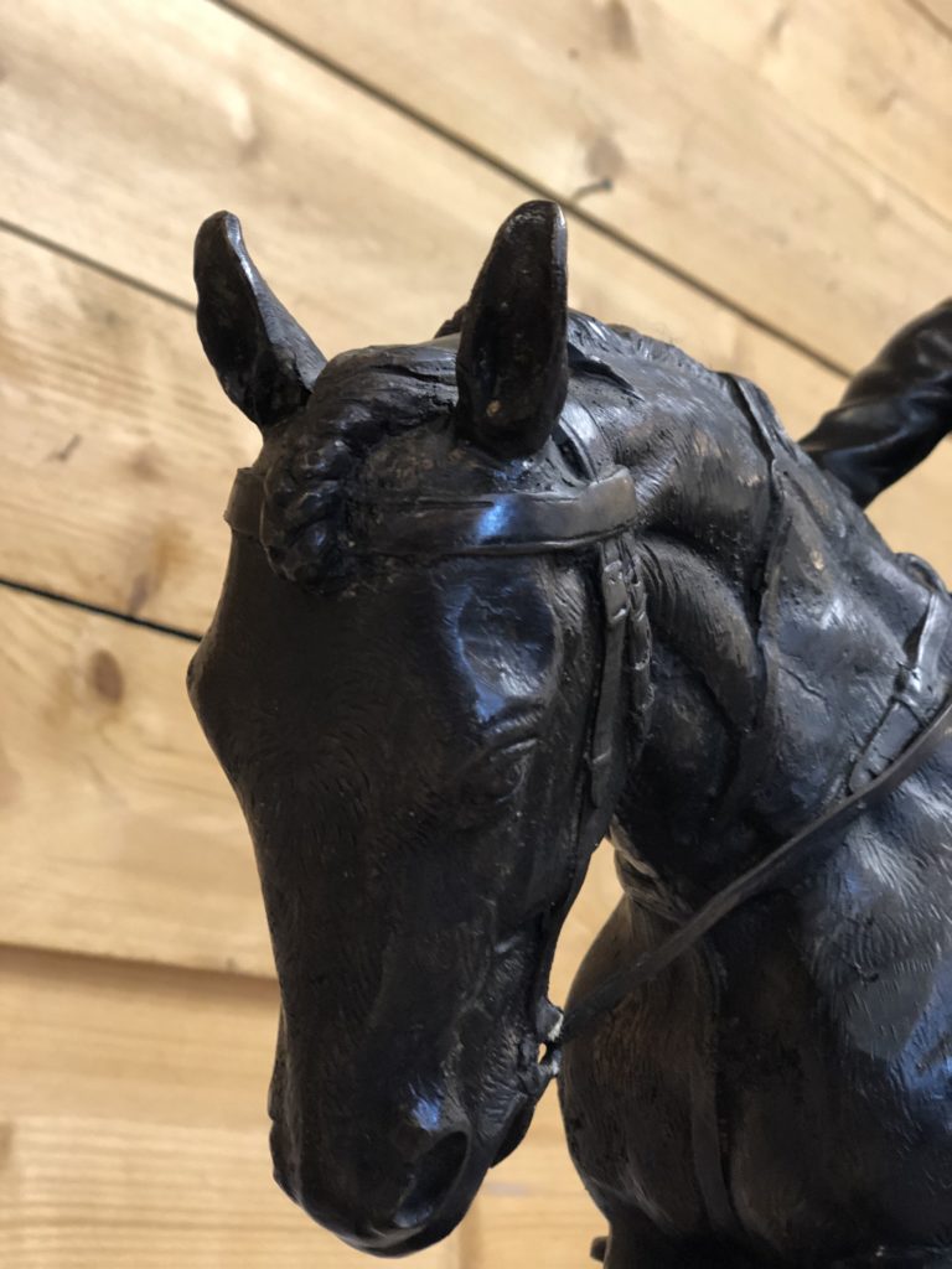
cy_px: 634
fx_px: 1907
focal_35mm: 52
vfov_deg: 36.8
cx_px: 476
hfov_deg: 28.0
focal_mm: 6
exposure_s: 1/20
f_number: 2.4
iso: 160
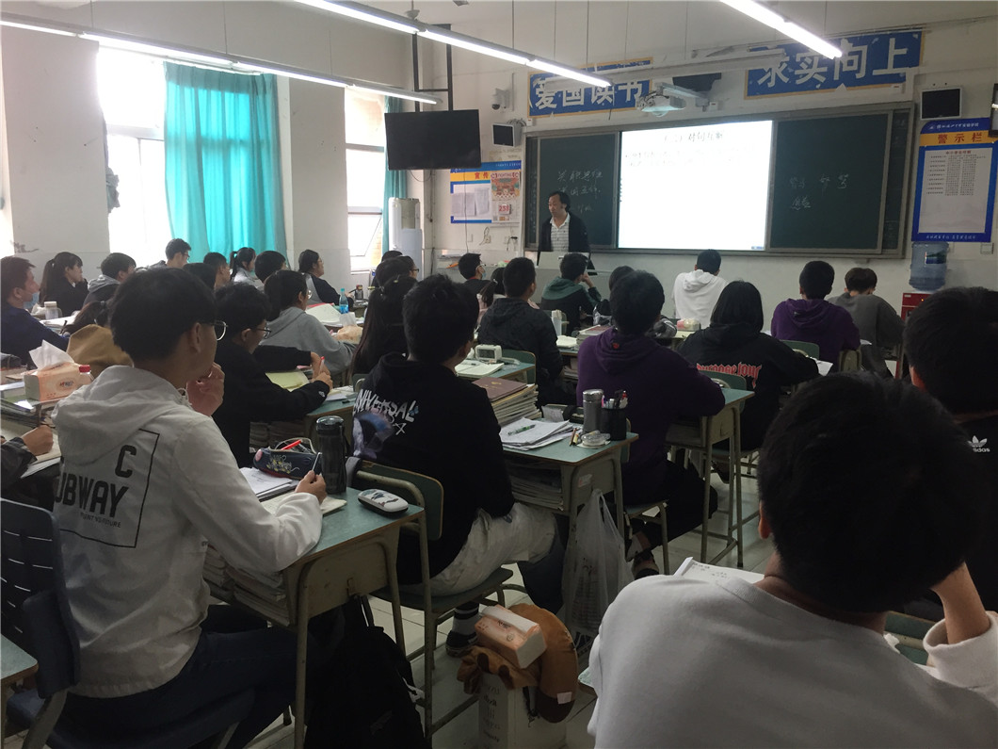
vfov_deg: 48.2
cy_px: 374
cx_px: 499
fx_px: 836
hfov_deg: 61.7
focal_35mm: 29
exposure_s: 1/33
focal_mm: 4.15
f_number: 2.2
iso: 64
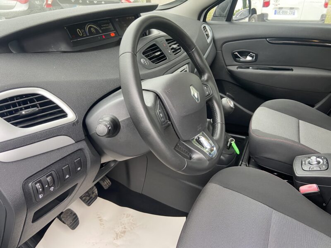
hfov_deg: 67.3
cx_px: 166
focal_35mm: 26
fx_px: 249
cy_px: 124
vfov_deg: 53.1
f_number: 1.8
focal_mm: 4.25
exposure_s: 1/90
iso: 125
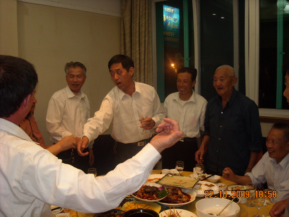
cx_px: 144
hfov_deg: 52.6
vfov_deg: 40.7
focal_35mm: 35
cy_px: 108
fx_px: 292
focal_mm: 5.7
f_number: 2.8
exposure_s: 1/30
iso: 200
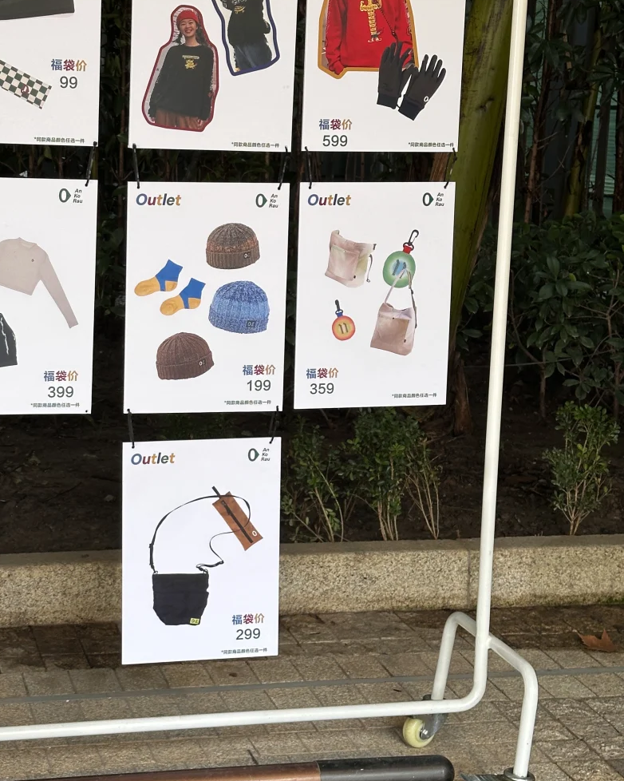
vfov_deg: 27.5
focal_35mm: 69
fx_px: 1593
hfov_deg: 22.0
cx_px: 195
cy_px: 333
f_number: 1.78
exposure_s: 1/50
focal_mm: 6.86
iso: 64
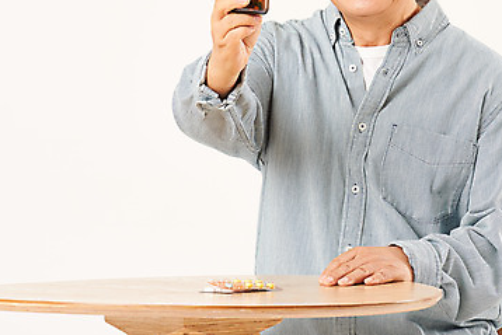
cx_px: 290
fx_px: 3501
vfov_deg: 5.5
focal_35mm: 251
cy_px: 64
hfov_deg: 8.2
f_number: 8
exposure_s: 1/125
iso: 100
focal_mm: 150
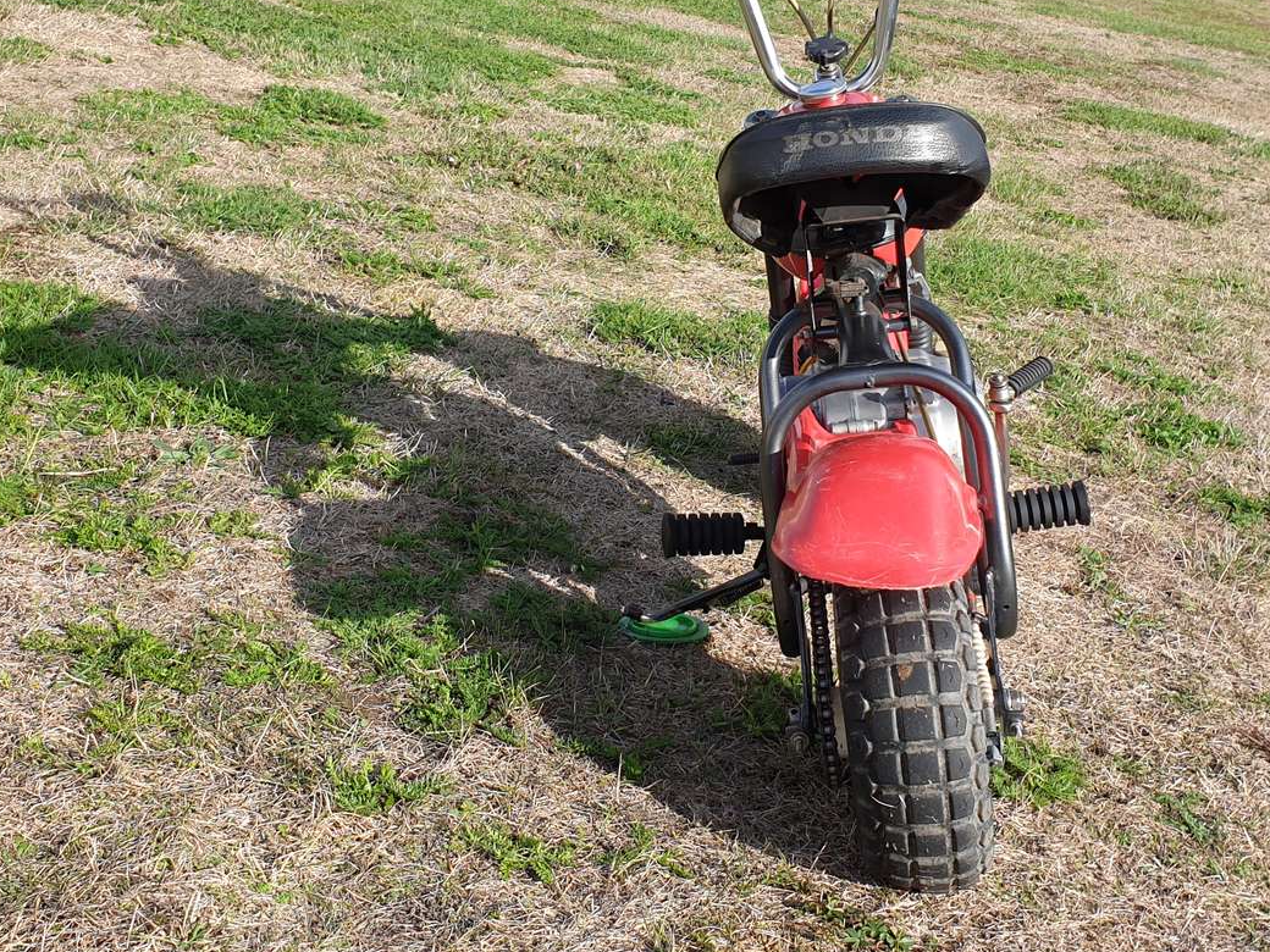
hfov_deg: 38.1
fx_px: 1834
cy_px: 315
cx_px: 713
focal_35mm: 50
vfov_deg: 28.9
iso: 50
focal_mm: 4.3
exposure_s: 1/1032
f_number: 2.4
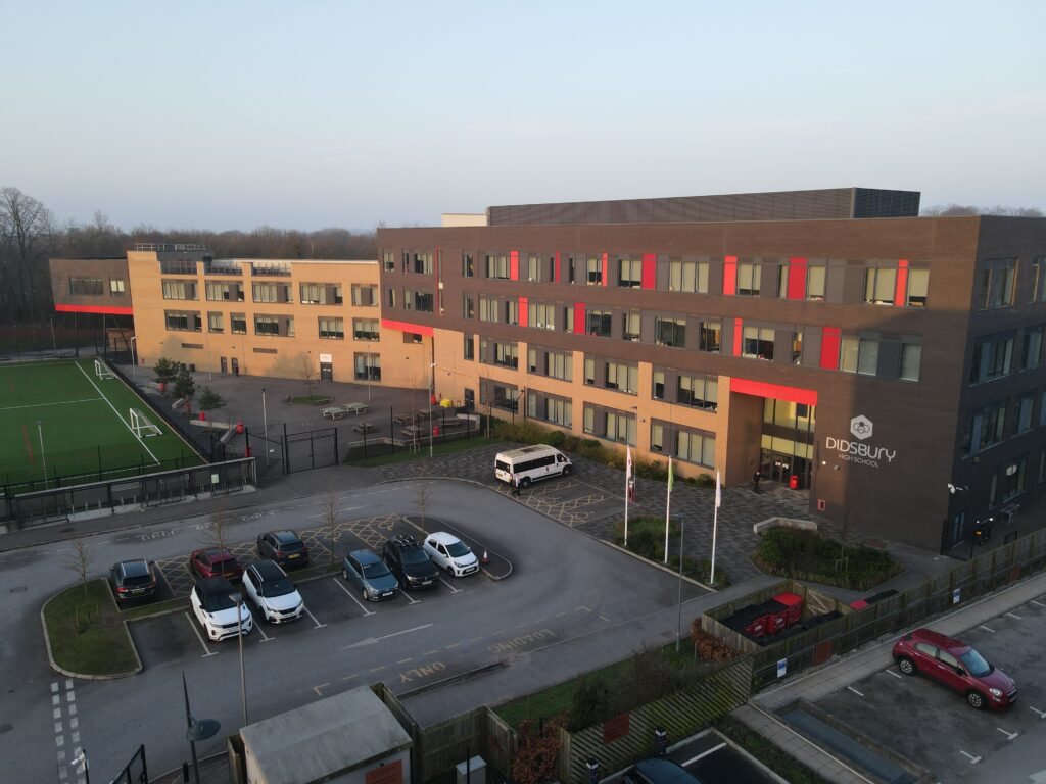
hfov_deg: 71.6
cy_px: 392
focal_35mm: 24
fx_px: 725
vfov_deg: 56.8
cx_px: 523
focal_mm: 4.5
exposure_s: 1/100
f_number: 2.8
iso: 100
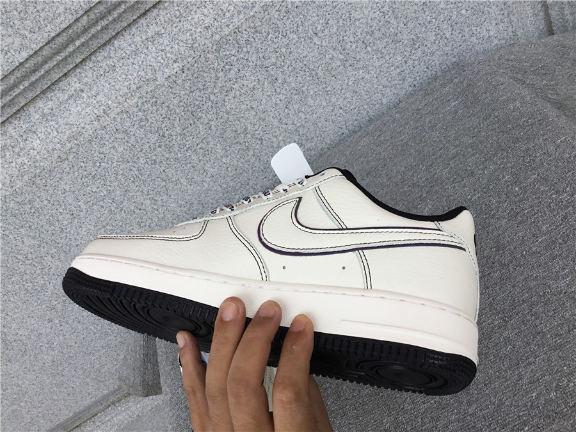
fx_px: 516
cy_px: 216
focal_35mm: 31
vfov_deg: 45.4
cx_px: 288
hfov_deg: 58.4
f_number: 2.4
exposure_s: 1/657
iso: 25
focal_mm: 3.3
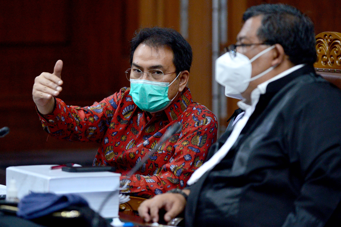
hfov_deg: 12.4
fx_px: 1563
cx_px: 170
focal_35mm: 165
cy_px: 114
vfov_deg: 8.3
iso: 2500
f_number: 2.8
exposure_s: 1/100
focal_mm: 165
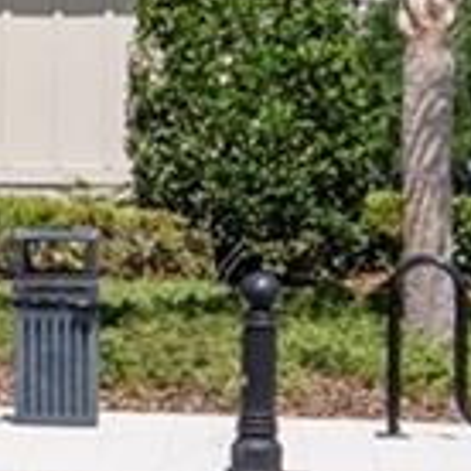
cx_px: -1597
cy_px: 109
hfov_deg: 4.6
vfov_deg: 5.2
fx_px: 5172
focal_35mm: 336
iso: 100
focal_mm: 34
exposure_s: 1/125
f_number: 8
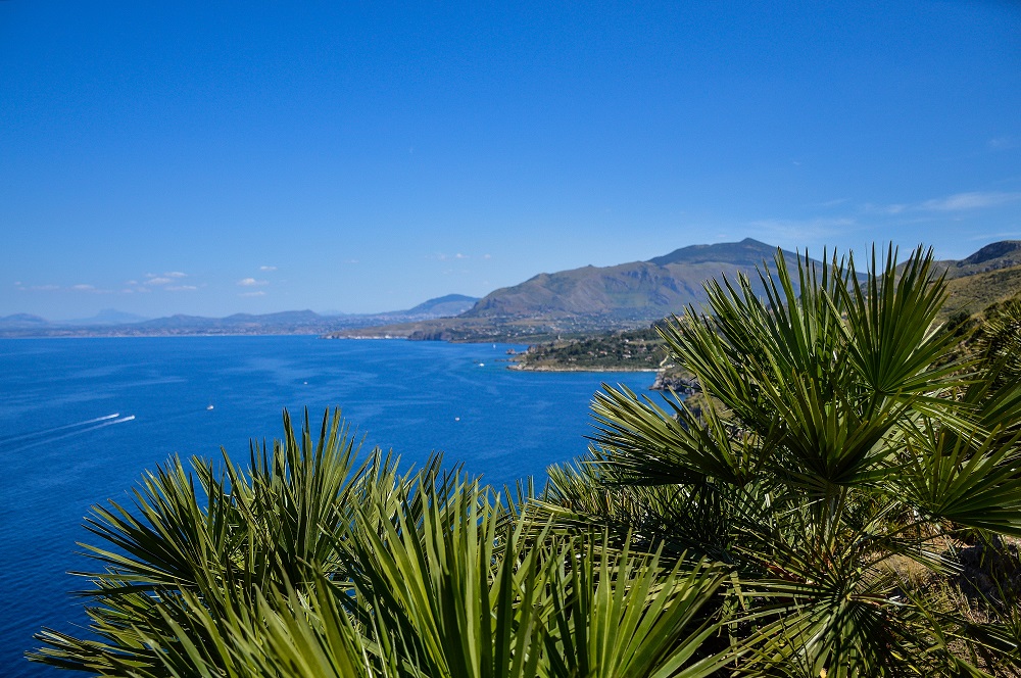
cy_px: 339
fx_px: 850
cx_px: 510
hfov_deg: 62.0
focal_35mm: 30
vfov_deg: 43.5
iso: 200
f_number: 4
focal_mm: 20
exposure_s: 1/2500
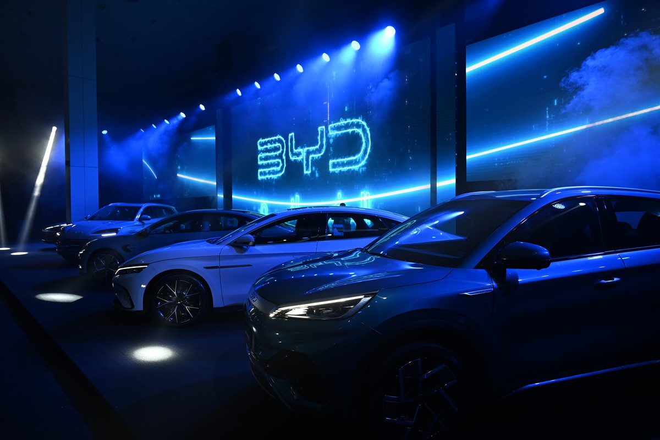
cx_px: 330
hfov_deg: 73.7
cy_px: 220
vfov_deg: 53.1
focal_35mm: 24
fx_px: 440
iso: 160
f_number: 4.5
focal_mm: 24
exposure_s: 1/50
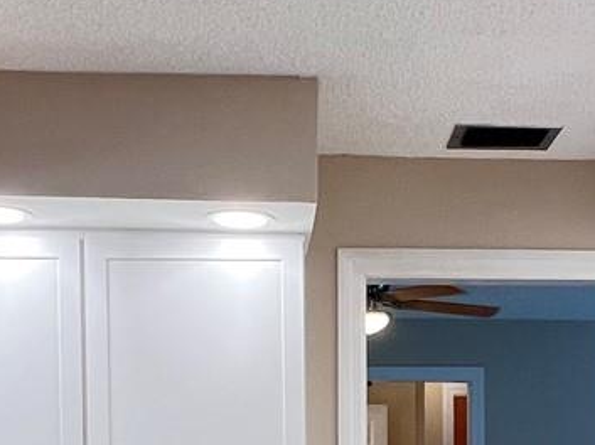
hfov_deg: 32.6
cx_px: 369
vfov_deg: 22.8
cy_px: 529
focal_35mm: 59
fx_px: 1013
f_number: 1.8
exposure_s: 1/60
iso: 160
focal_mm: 1.57
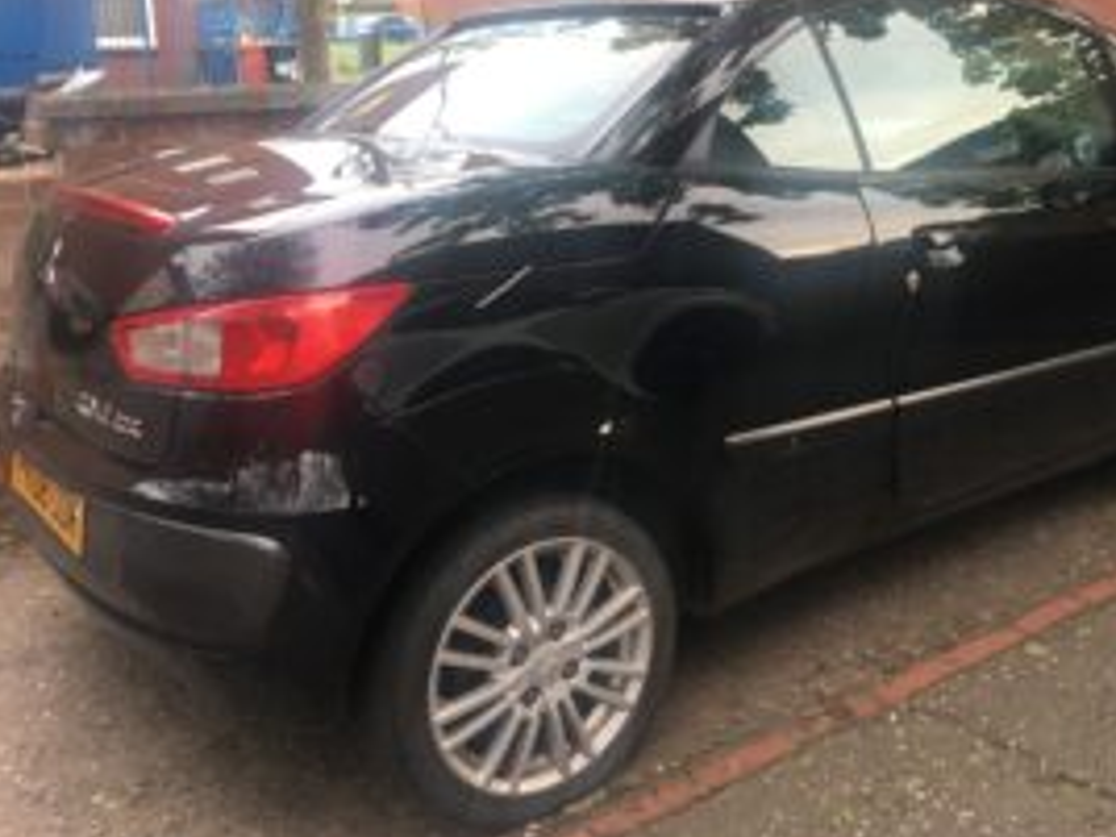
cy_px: 346
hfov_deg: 47.1
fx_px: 1257
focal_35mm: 39
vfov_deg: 36.7
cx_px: 741
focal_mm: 4.15
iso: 40
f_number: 2.2
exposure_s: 1/33
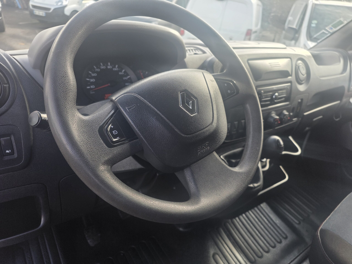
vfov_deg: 58.9
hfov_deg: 73.9
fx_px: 234
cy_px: 132
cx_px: 176
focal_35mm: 23
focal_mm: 6.25
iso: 40
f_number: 1.7
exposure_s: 1/180
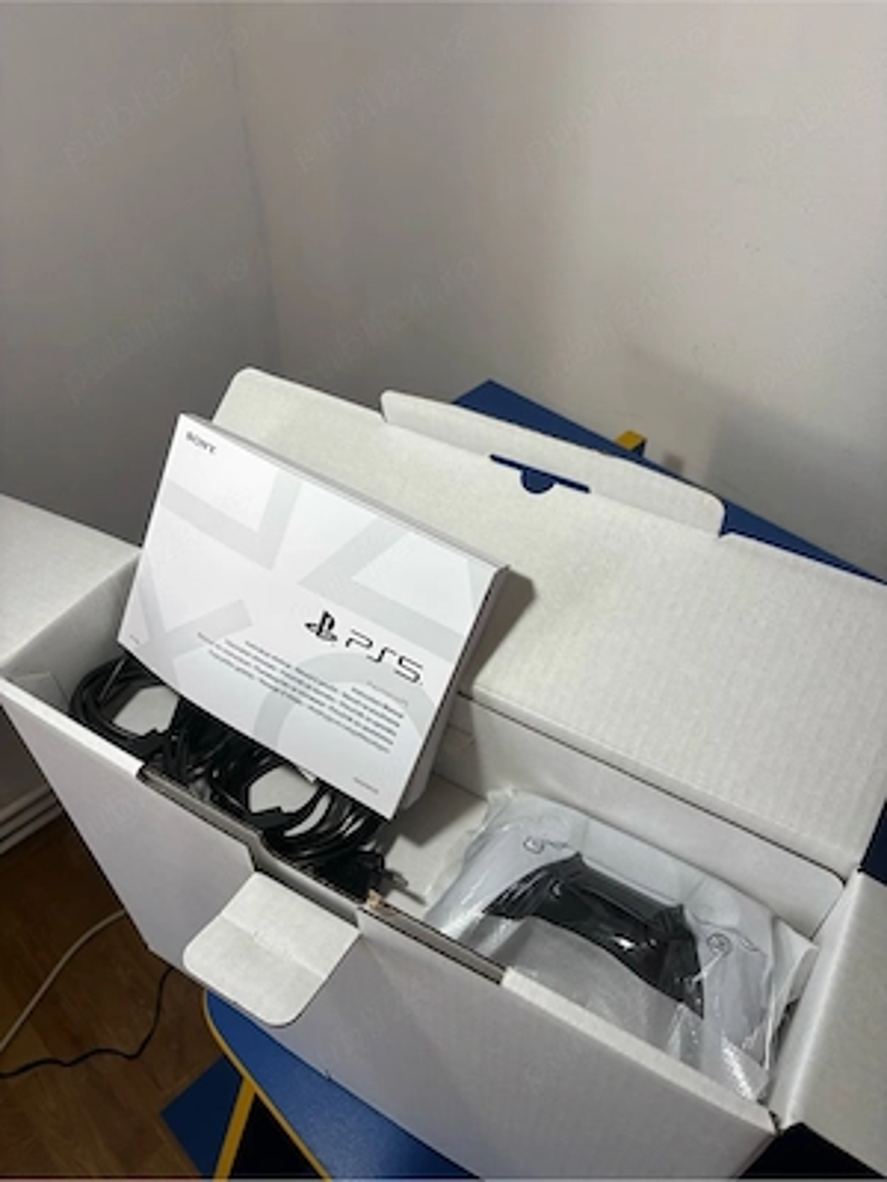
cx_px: 444
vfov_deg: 67.3
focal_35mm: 26
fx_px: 888
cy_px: 591
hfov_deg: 53.1
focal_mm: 5.96
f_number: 1.6
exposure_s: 1/247
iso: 40
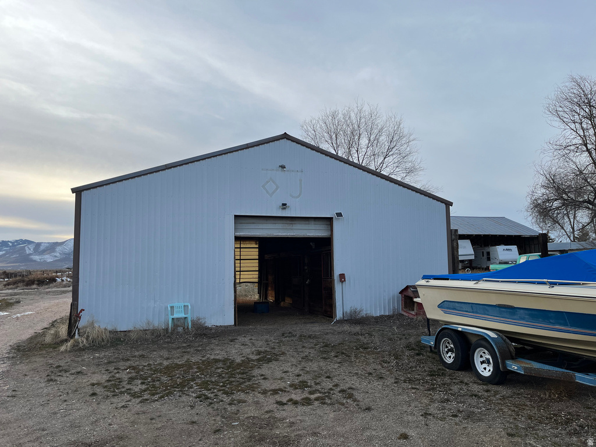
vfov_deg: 53.1
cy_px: 224
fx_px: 448
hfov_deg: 67.3
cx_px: 298
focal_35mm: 26
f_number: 1.6
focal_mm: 5.1
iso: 50
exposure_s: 1/1252
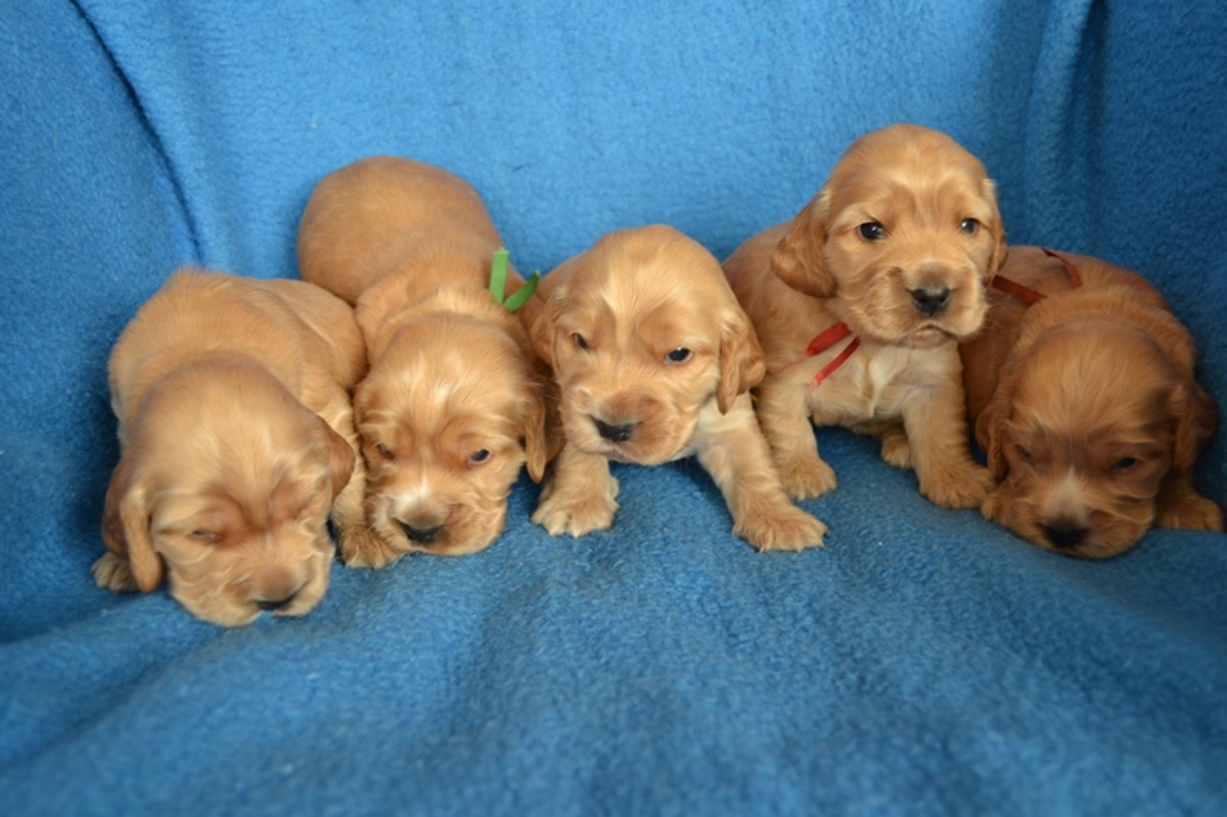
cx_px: 614
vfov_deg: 34.2
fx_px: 1329
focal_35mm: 39
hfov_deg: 49.6
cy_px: 408
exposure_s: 1/60
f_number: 4
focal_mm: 26
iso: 400
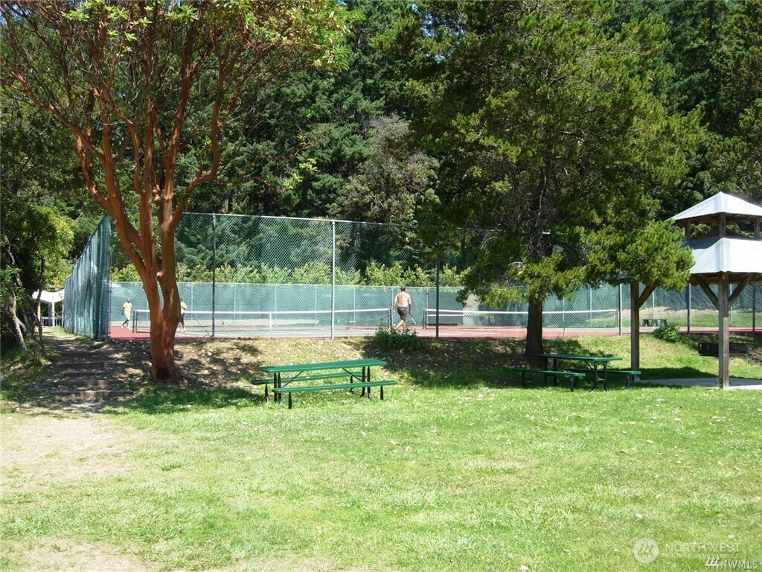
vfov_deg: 39.7
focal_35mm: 36
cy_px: 286
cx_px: 381
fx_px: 792
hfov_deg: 51.4
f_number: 4.3
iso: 50
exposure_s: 1/203
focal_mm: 7.5
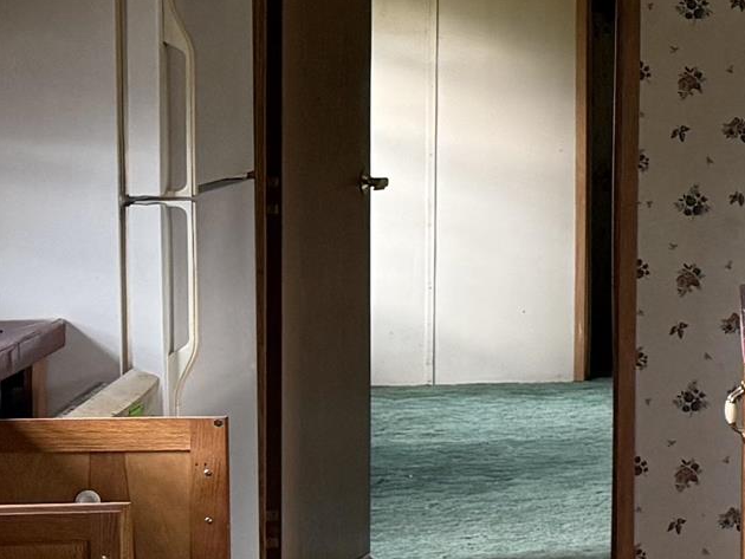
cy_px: 144
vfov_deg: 12.6
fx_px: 2519
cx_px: 1737
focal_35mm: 117
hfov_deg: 13.1
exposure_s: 1/67
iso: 200
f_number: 1.78
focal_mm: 6.76
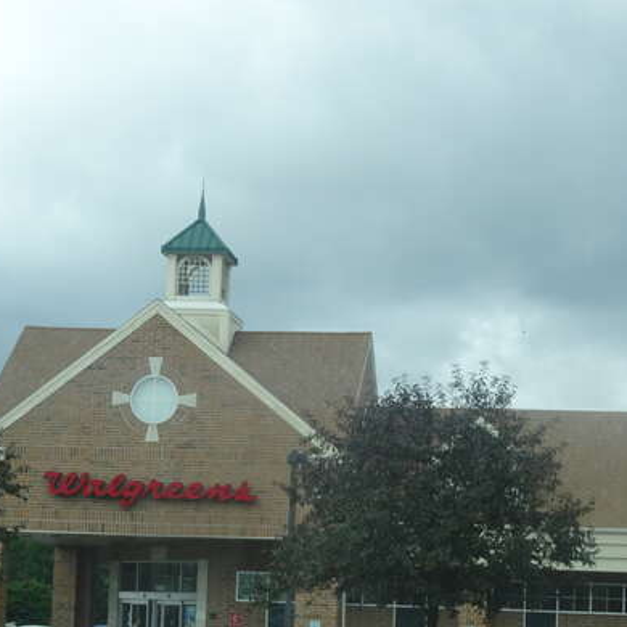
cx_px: 312
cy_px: 479
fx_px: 1783
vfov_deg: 19.8
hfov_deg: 19.9
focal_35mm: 87
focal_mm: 8.18
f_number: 4.5
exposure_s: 1/400
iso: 80
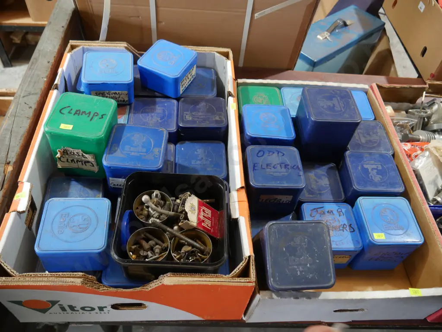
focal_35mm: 28
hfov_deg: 63.4
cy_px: 166
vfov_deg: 49.8
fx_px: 358
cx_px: 221
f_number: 3.5
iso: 500
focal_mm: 14
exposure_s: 1/60
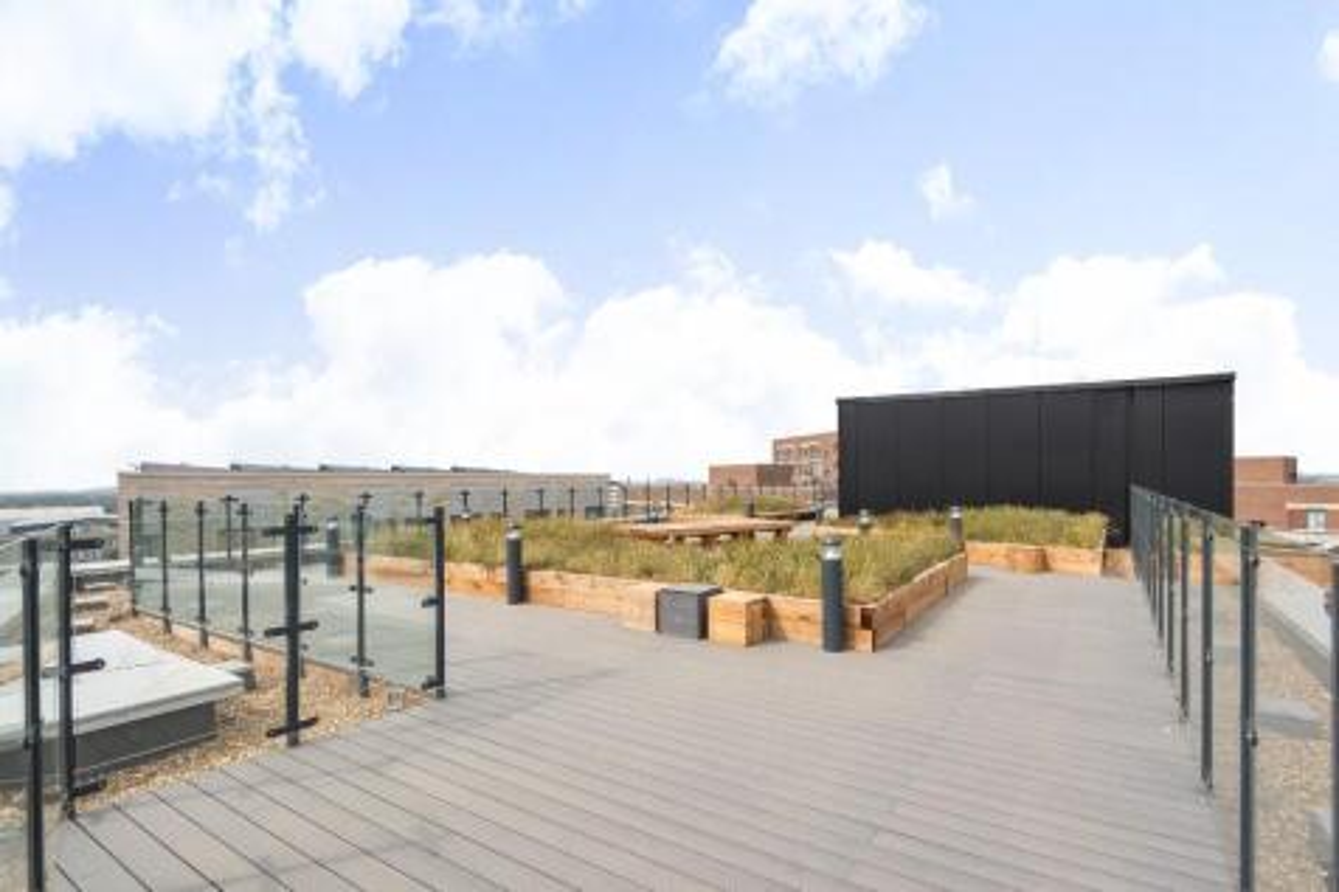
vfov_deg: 73.7
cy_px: 446
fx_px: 595
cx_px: 670
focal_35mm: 16
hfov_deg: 96.8
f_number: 9
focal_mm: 16
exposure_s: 1/500
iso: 250
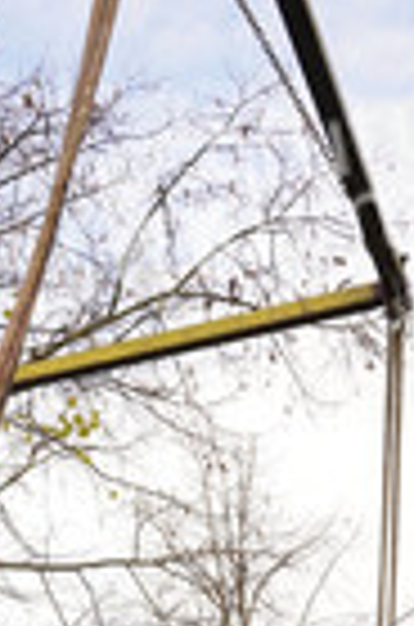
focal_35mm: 95
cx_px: -81
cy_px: 865
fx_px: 1647
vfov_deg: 19.4
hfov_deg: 13.9
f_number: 8
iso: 640
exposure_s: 1/400
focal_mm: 33
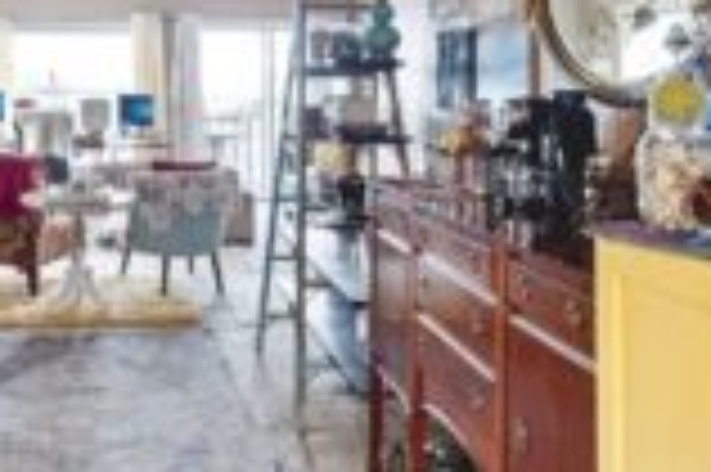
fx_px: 750
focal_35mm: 38
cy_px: 83
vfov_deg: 33.8
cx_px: 166
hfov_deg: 48.5
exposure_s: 1/30
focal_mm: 10
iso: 2500
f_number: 9
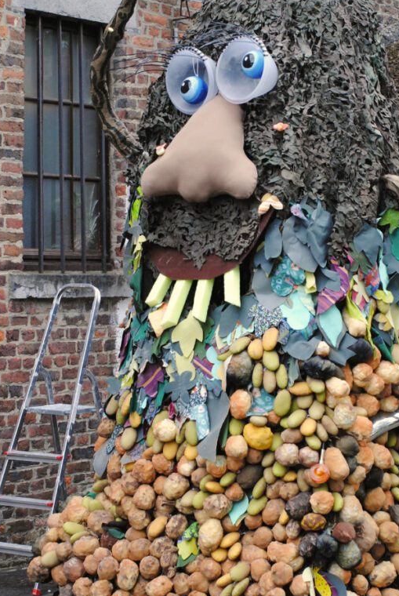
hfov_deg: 13.6
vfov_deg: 20.2
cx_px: 244
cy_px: 268
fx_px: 1674
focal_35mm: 101
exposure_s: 1/100
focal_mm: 50
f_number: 5
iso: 400
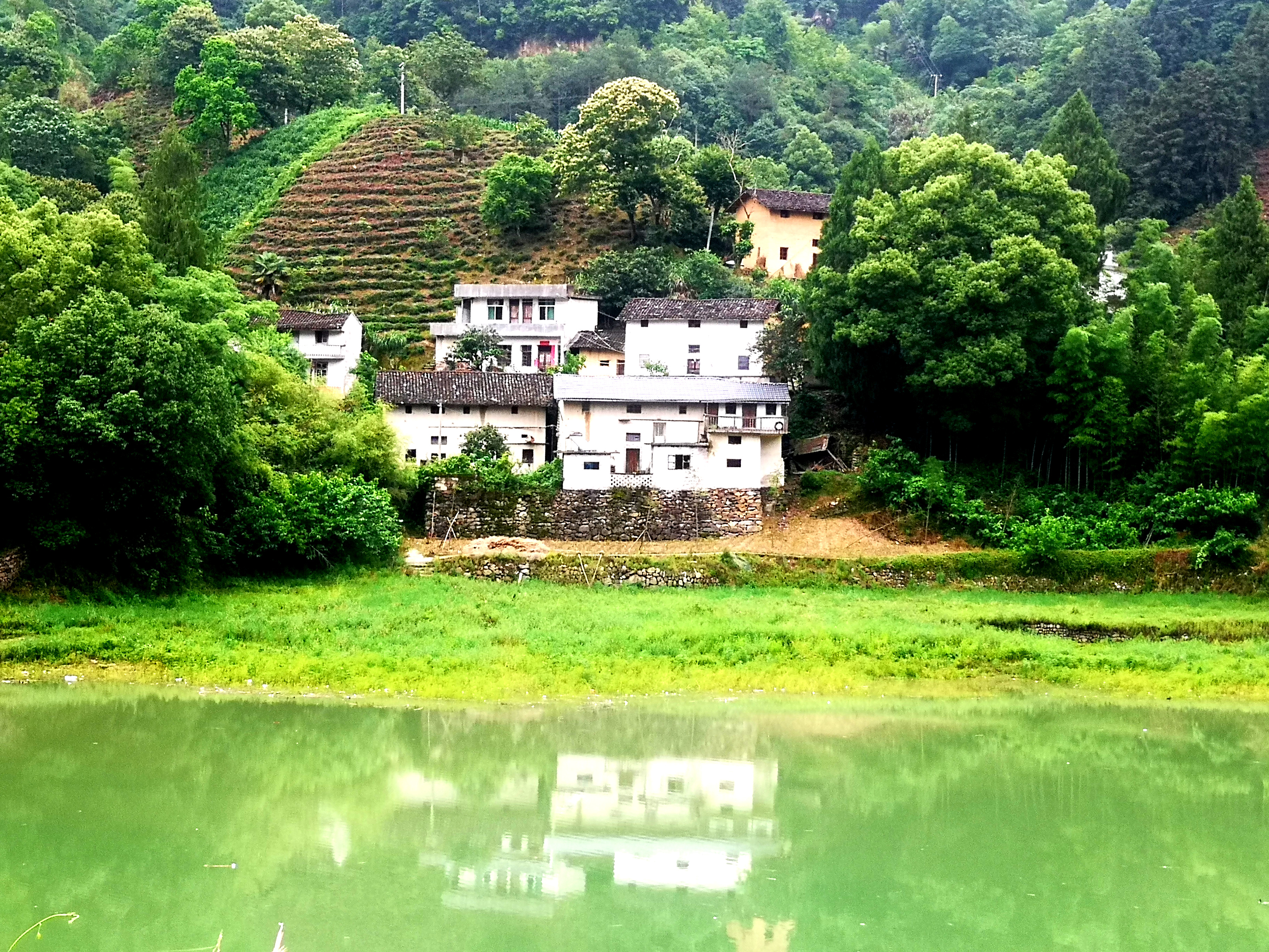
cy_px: 476
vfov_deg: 19.6
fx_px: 2749
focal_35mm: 75
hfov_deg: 26.0
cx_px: 634
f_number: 1.8
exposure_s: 1/50
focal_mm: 5.58
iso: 100
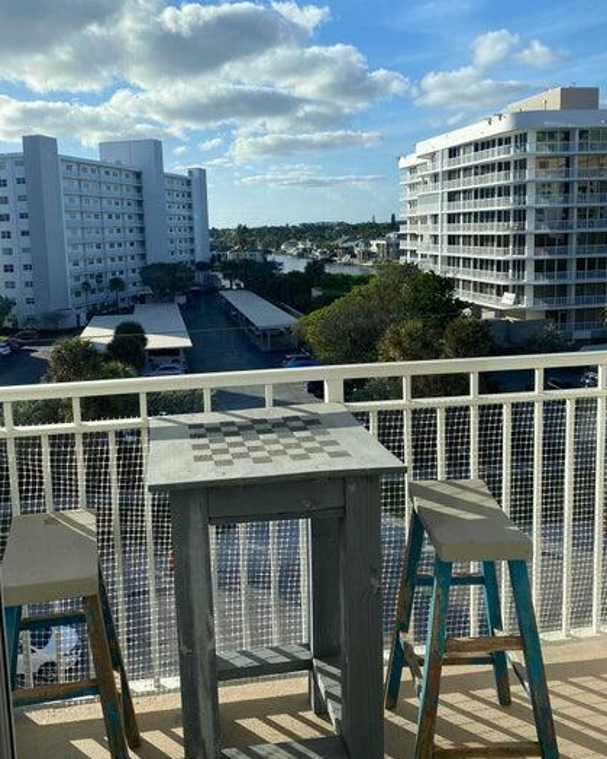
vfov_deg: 56.8
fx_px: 696
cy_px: 311
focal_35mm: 31
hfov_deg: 47.0
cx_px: 274
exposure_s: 1/1412
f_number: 1.8
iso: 32
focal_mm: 4.25
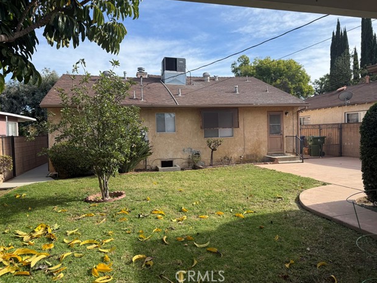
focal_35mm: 25
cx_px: 195
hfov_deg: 69.4
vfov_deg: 54.9
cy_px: 138
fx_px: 272
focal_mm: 6.76
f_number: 1.78
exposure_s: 1/2801
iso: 80
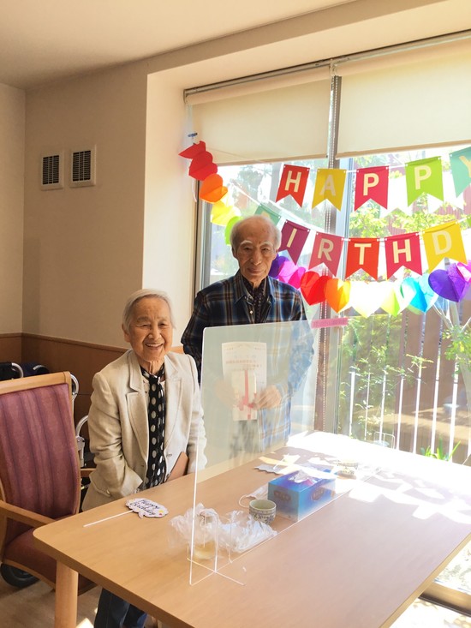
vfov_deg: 58.3
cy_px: 314
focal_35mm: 31
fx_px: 562
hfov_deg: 45.5
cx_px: 236
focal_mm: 3.3
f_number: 2.4
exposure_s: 1/120
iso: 32
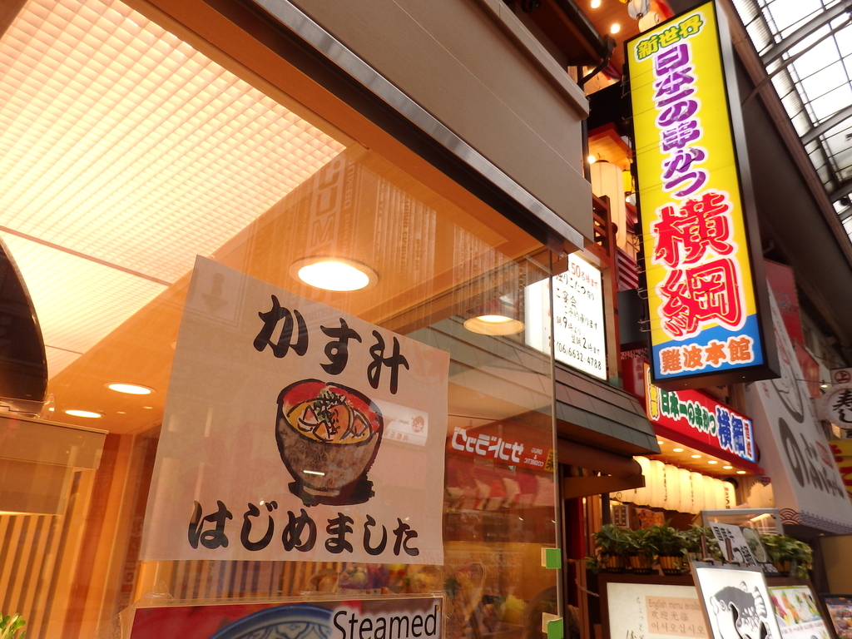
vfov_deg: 54.9
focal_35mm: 25
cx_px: 426
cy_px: 320
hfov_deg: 69.4
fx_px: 615
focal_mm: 4.5
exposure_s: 1/100
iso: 125
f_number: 3
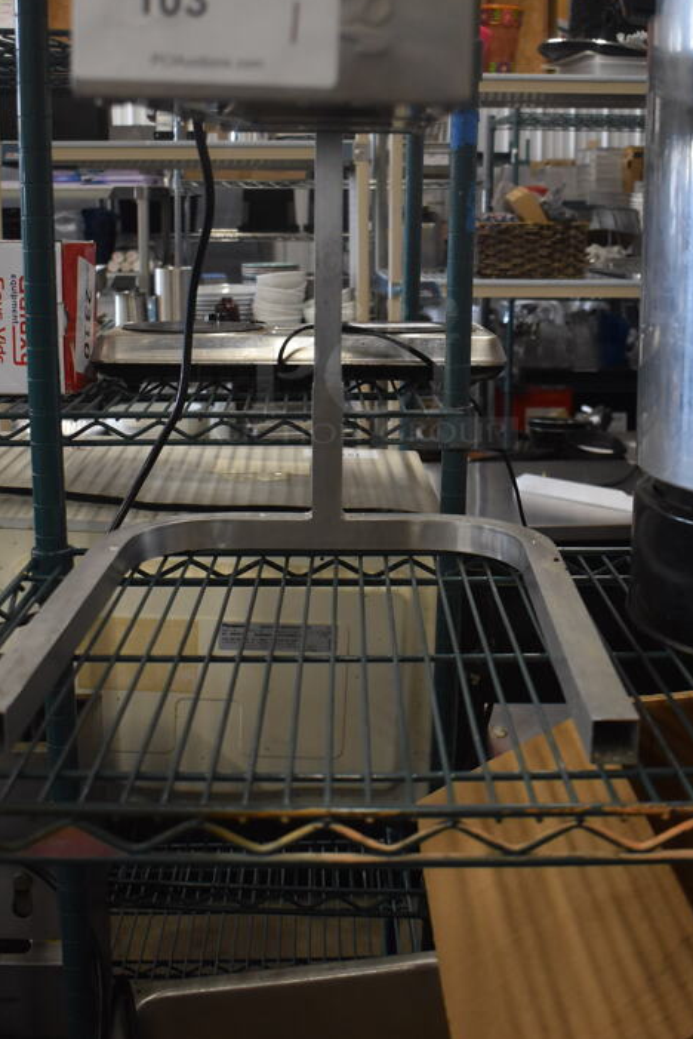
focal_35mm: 43
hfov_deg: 31.2
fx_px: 1240
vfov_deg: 44.9
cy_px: 371
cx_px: 354
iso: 1250
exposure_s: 1/125
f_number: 3.8
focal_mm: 22
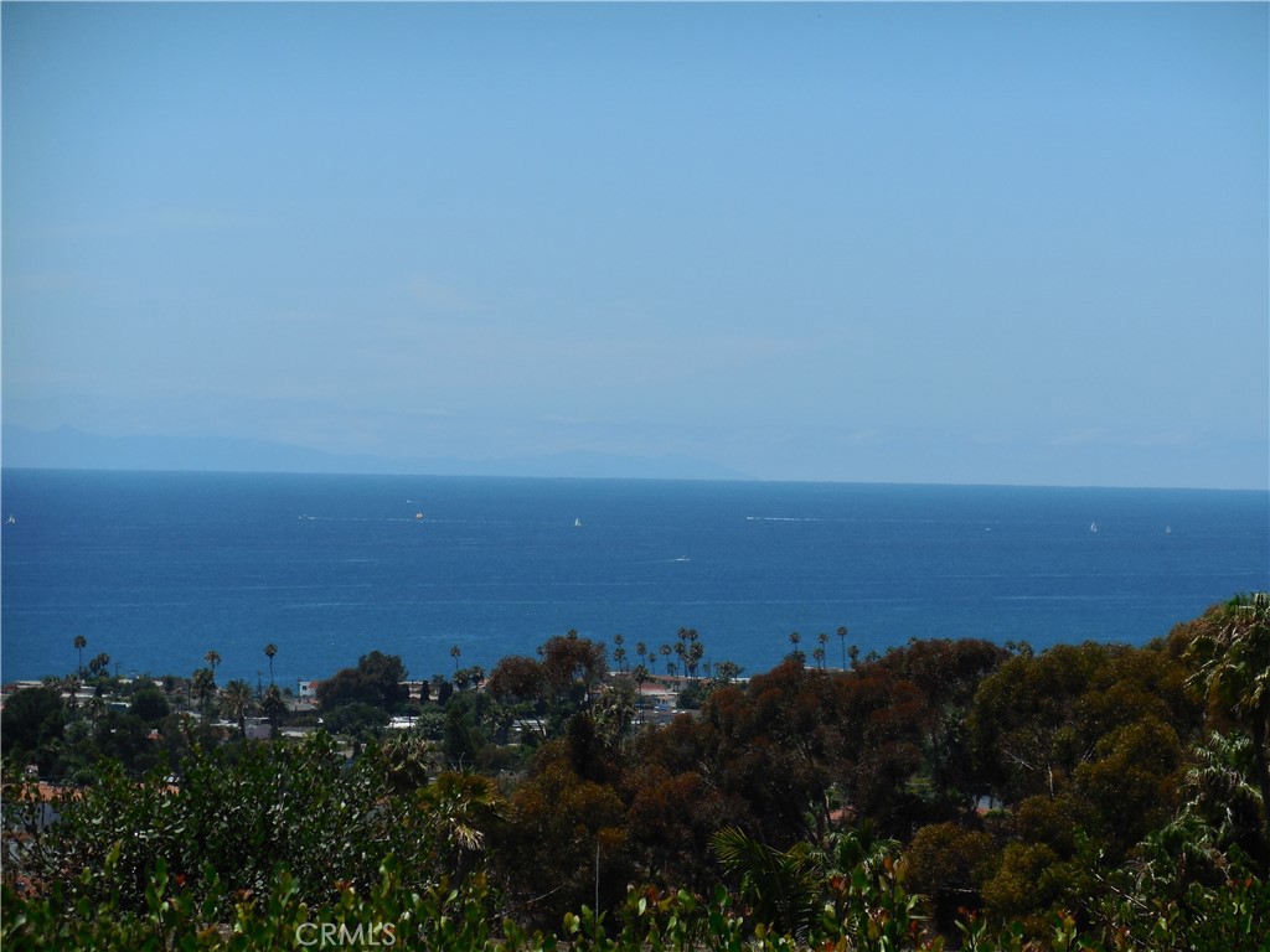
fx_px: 6127
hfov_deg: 11.8
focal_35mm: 167
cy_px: 476
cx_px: 635
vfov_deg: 8.9
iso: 125
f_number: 5.3
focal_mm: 29.8
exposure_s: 1/1000
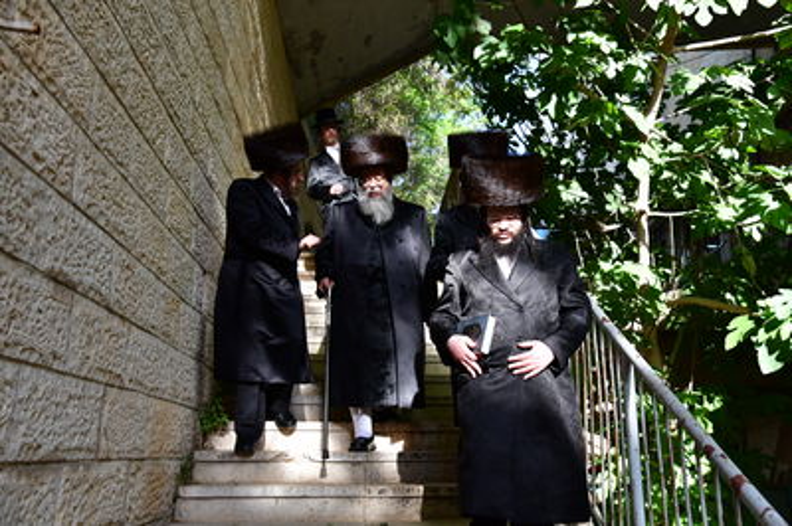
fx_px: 835
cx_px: 396
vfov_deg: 35.0
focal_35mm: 38
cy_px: 263
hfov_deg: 50.7
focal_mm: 38
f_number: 5.6
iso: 1000
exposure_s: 1/640
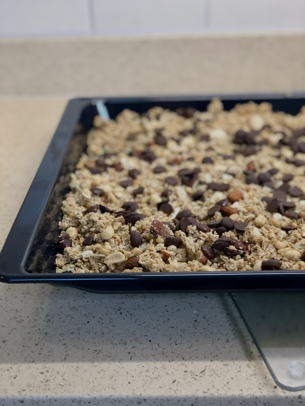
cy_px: 203
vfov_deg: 33.8
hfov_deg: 25.7
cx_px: 152
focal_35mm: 57
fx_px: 670
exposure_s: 1/33
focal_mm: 6.6
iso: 100
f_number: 2.8
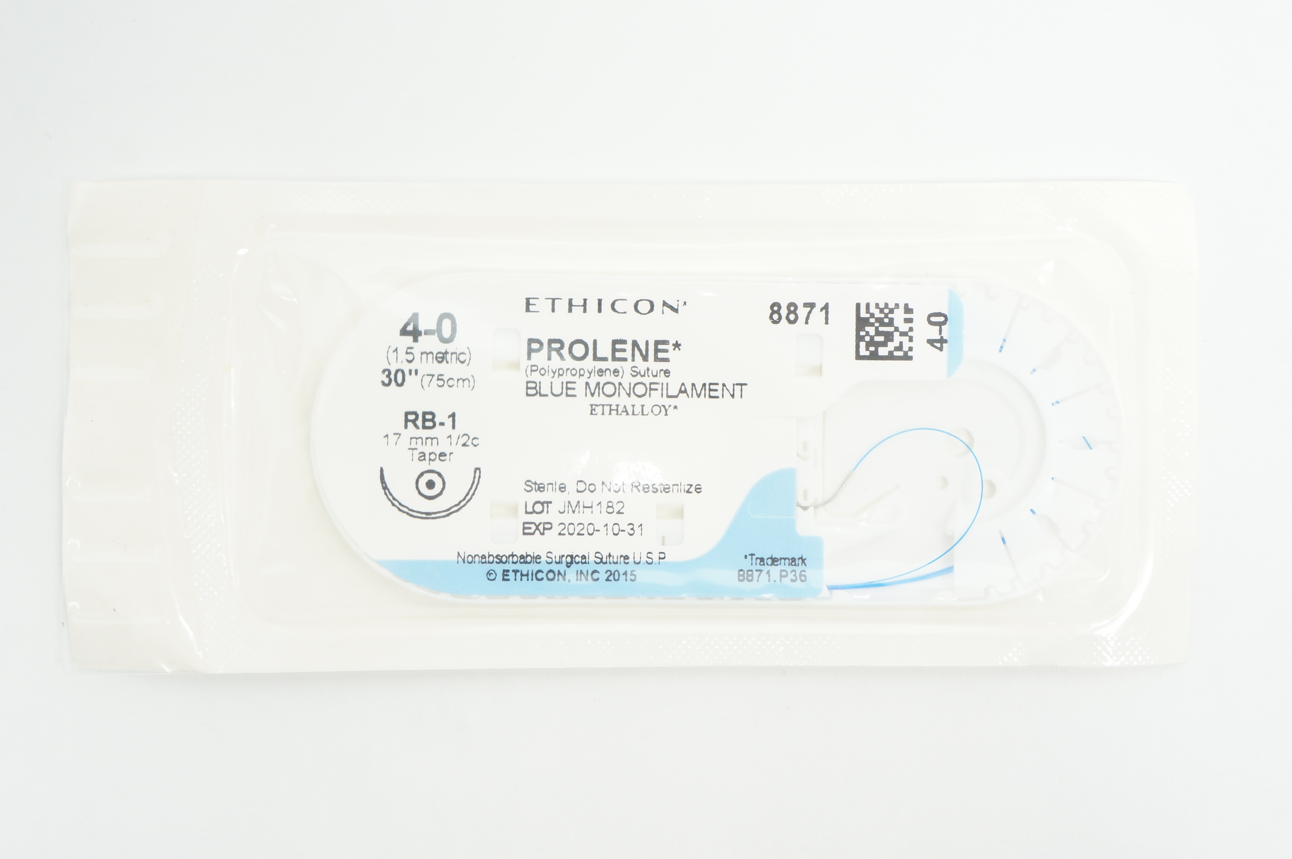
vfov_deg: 28.9
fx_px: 1667
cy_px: 430
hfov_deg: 42.4
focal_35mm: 46
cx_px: 646
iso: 400
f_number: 7.1
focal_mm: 31
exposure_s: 1/20
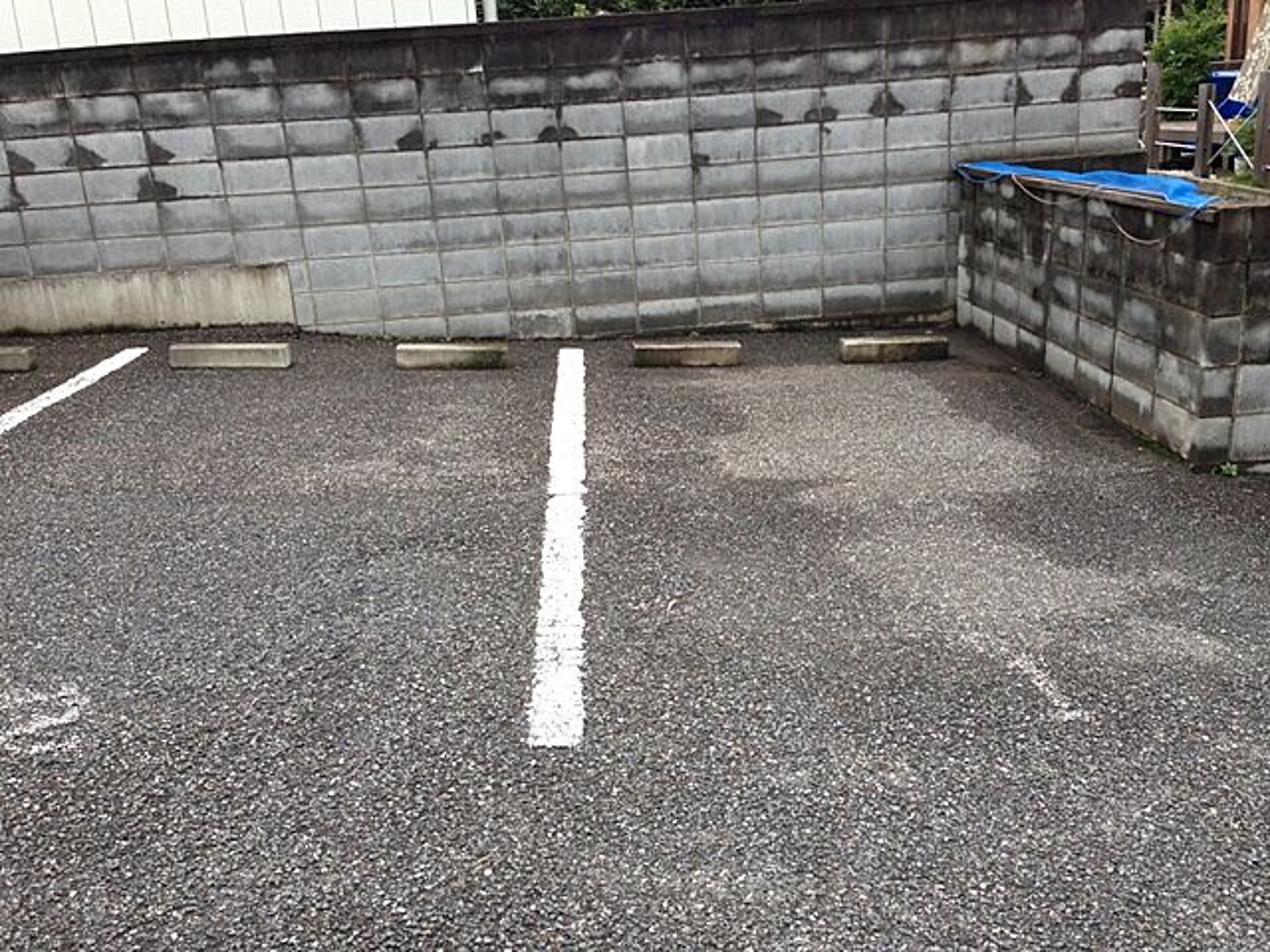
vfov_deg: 42.9
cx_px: 635
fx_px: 1211
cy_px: 476
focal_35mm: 33
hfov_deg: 55.4
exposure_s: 1/120
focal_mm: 4.12
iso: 50
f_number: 2.4
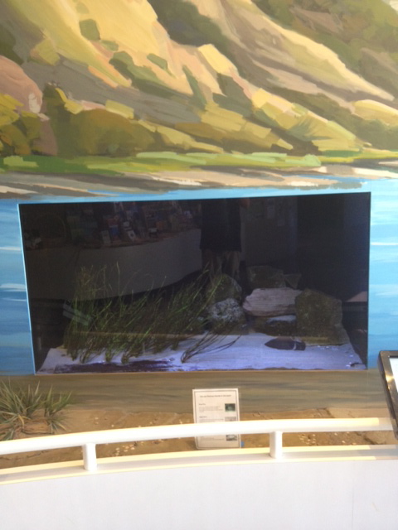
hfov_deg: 40.7
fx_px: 537
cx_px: 199
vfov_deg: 52.6
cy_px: 265
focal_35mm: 35
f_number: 2.4
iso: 125
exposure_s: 1/20
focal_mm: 4.28
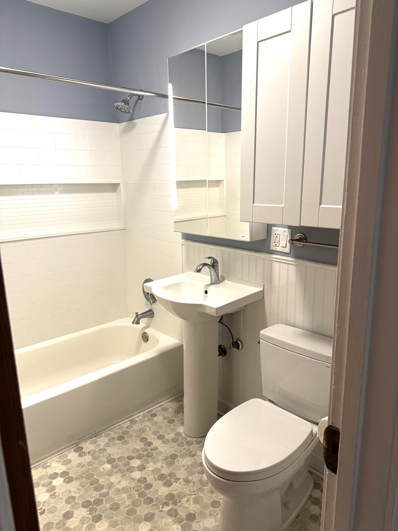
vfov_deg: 71.6
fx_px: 368
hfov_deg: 56.8
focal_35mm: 24
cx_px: 199
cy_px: 266
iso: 160
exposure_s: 1/120
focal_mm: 6.76
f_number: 1.78
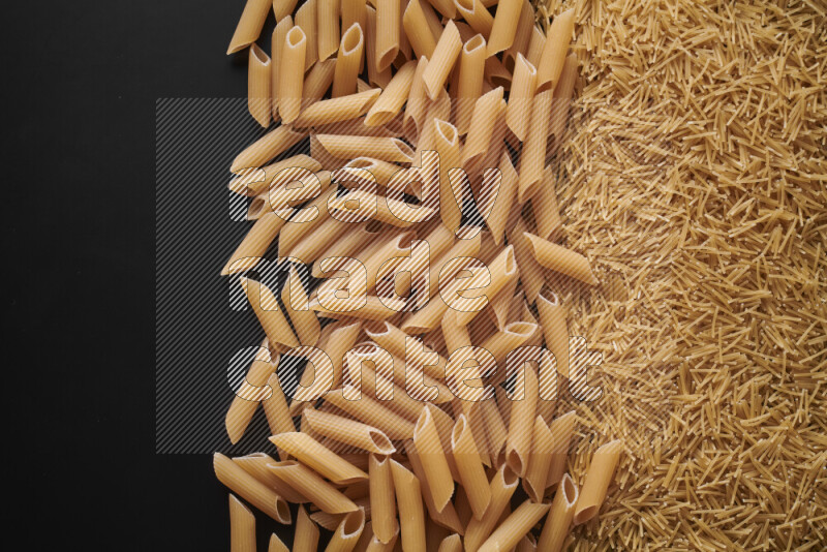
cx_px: 414
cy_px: 276
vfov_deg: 27.0
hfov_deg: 39.6
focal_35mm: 50
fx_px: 1149
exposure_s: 1/100
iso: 160
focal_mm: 50
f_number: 8
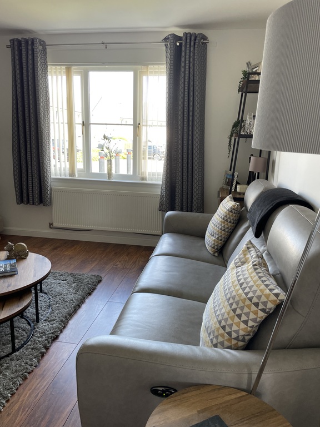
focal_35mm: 26
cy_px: 214
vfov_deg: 67.3
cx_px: 160
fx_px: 320
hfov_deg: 53.1
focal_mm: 4.2
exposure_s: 1/121
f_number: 1.6
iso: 80
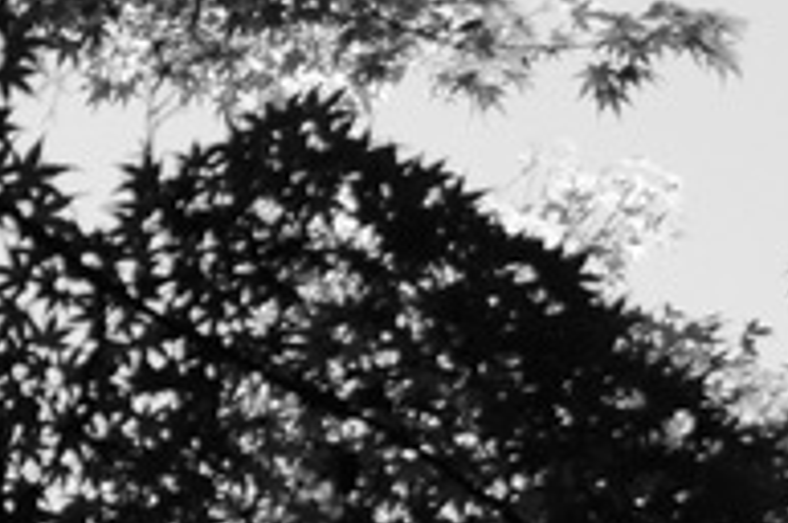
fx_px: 5980
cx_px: -139
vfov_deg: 5.0
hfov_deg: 7.5
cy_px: 846
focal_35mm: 274
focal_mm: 55
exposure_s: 1/1250
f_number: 5.6
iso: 1250
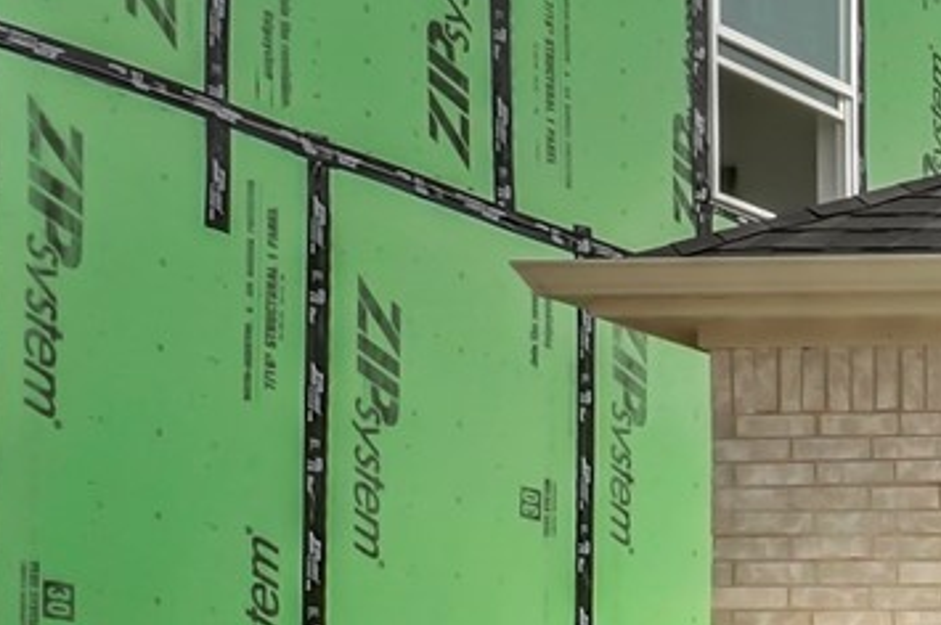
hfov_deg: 12.0
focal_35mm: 101
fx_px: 2639
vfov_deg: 12.7
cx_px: 2690
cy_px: 977
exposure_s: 1/200
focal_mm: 11
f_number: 10
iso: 500
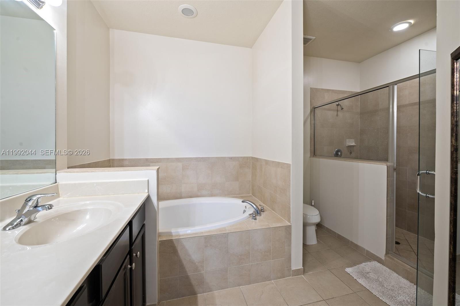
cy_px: 153
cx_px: 230
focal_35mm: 14
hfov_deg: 104.3
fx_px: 179
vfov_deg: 81.1
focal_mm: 14
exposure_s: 1
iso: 200
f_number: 8
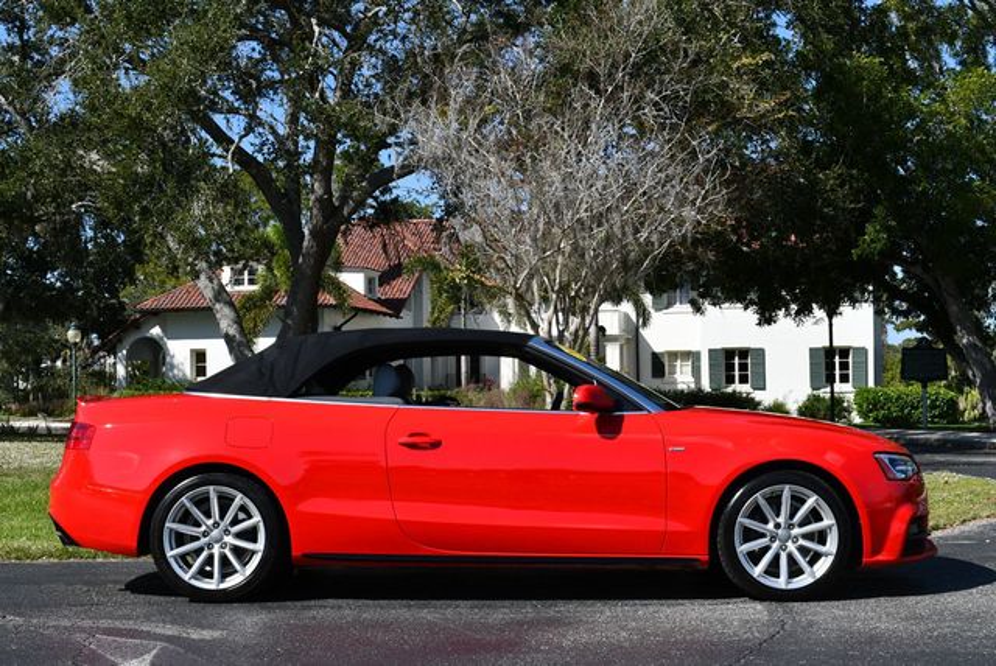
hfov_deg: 39.6
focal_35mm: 50
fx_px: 1385
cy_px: 333
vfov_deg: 27.0
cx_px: 498
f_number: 9
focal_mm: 25
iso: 100
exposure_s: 1/320
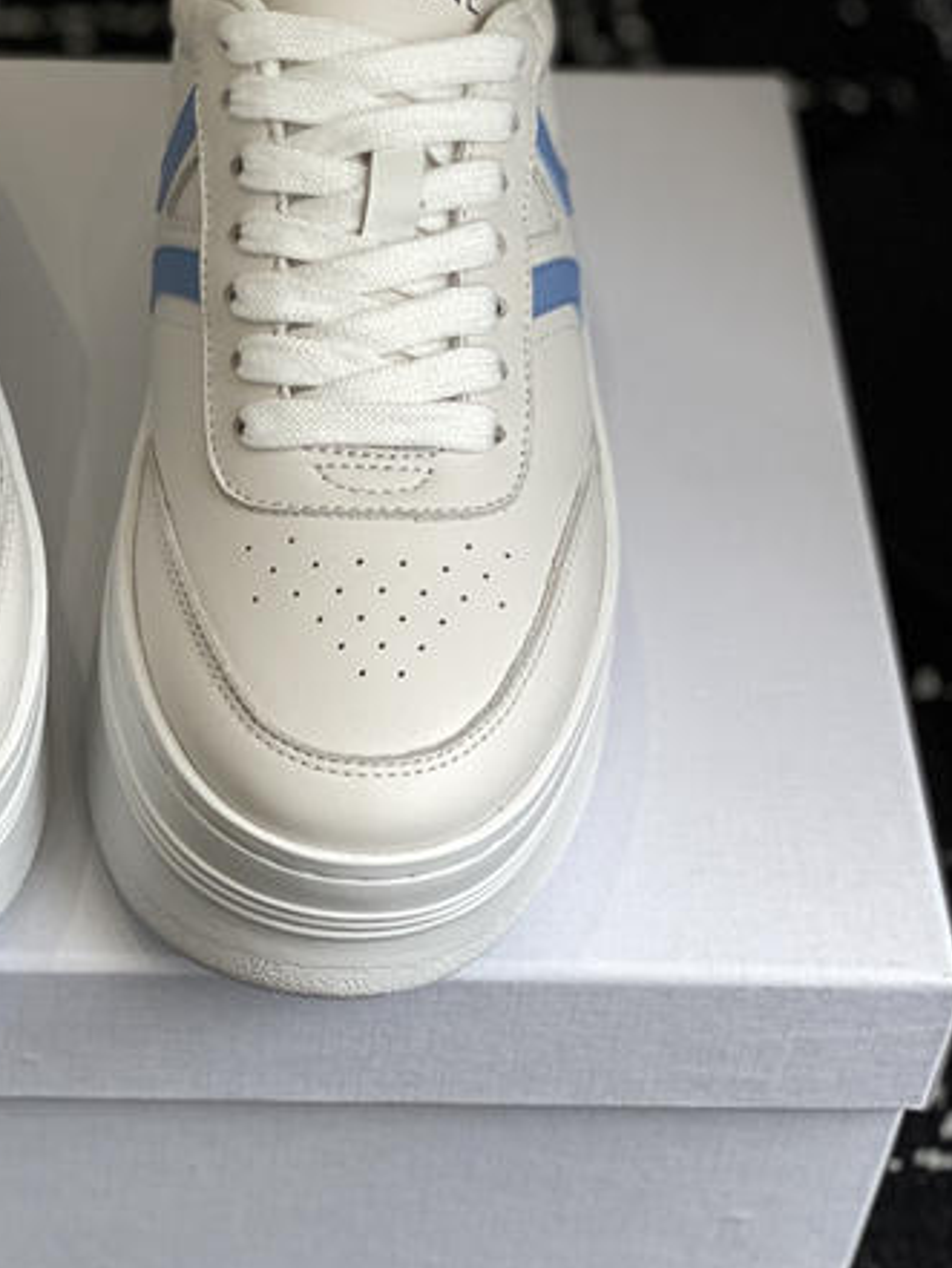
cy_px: 339
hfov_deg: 14.3
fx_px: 3738
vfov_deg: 19.1
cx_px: 60
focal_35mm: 102
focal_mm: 6
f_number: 2
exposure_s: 1/271
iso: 20
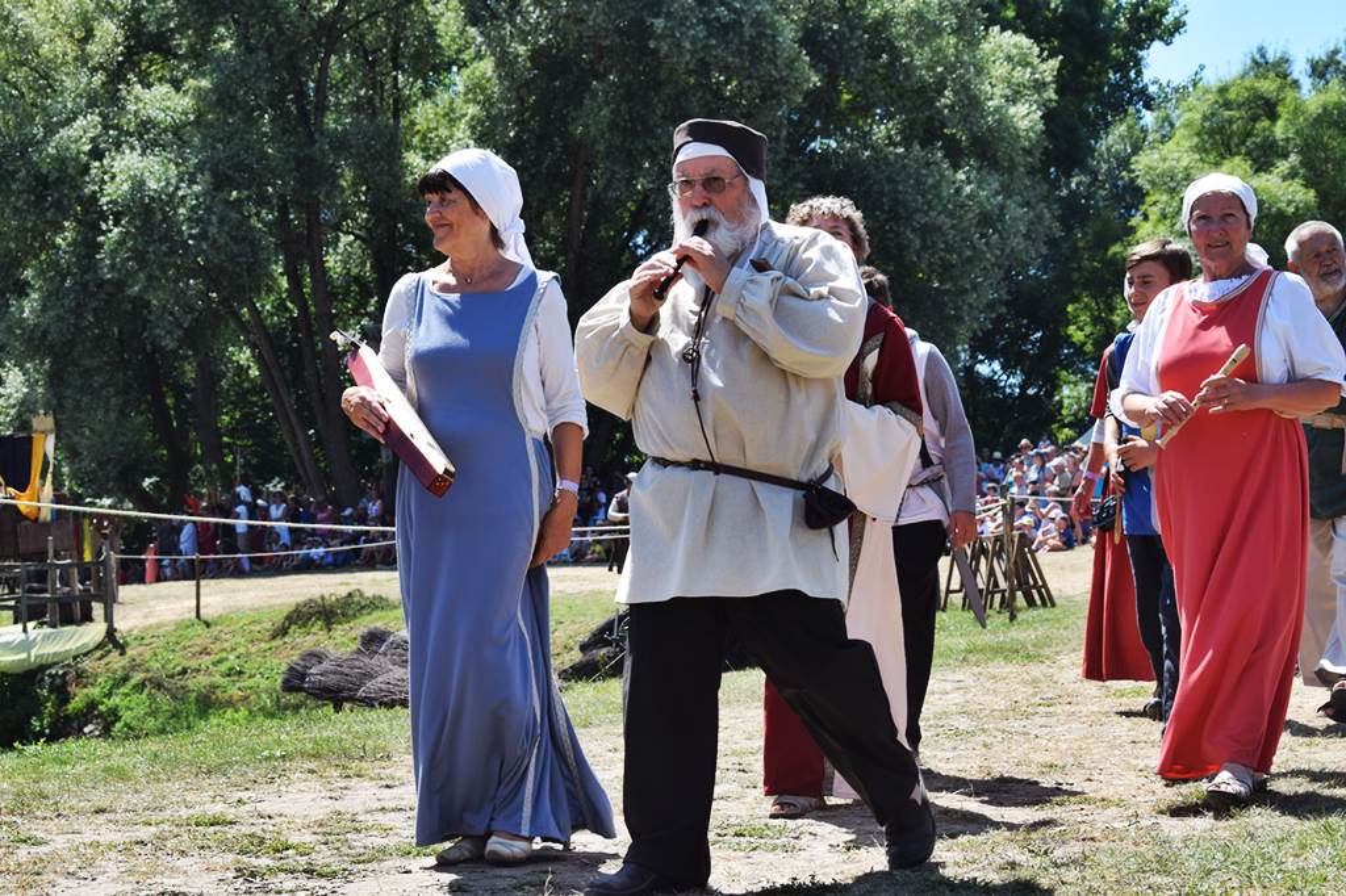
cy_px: 448
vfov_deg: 16.5
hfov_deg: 24.6
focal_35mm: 82
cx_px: 673
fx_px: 3083
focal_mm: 55
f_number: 9
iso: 200
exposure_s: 1/320
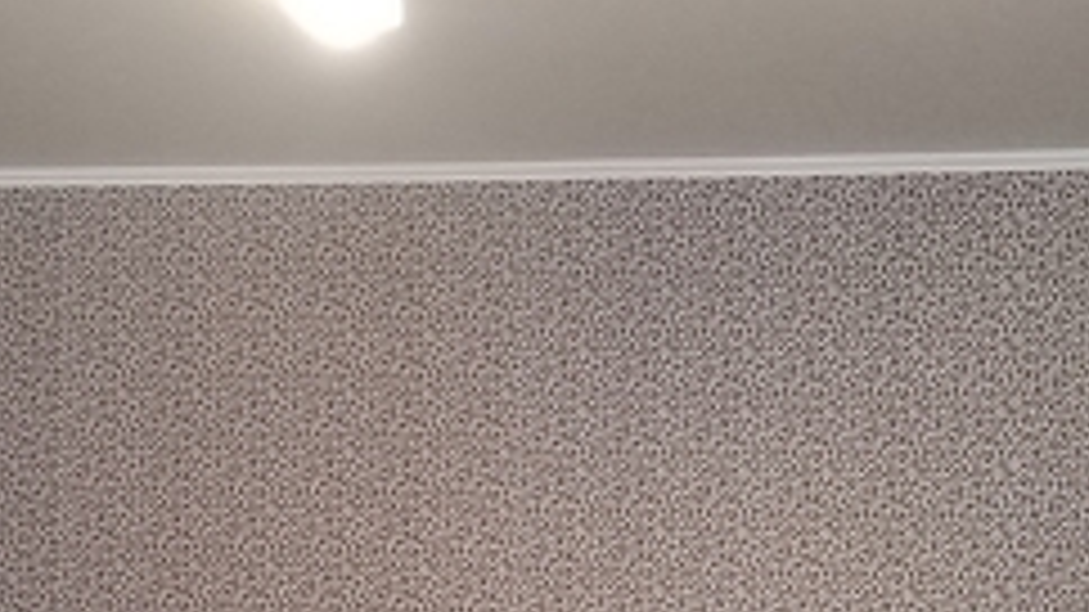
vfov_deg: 15.6
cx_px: 540
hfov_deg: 28.2
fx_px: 2165
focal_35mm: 75
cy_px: 702
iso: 420
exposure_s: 1/33.3
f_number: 1.8
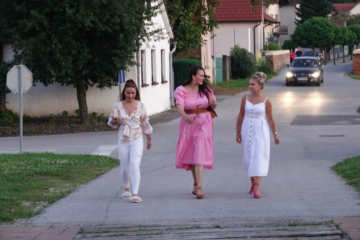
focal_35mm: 115
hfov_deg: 17.8
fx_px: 1150
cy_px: 120
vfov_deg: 11.9
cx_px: 180
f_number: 4
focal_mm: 42.08
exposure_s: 1/15
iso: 500
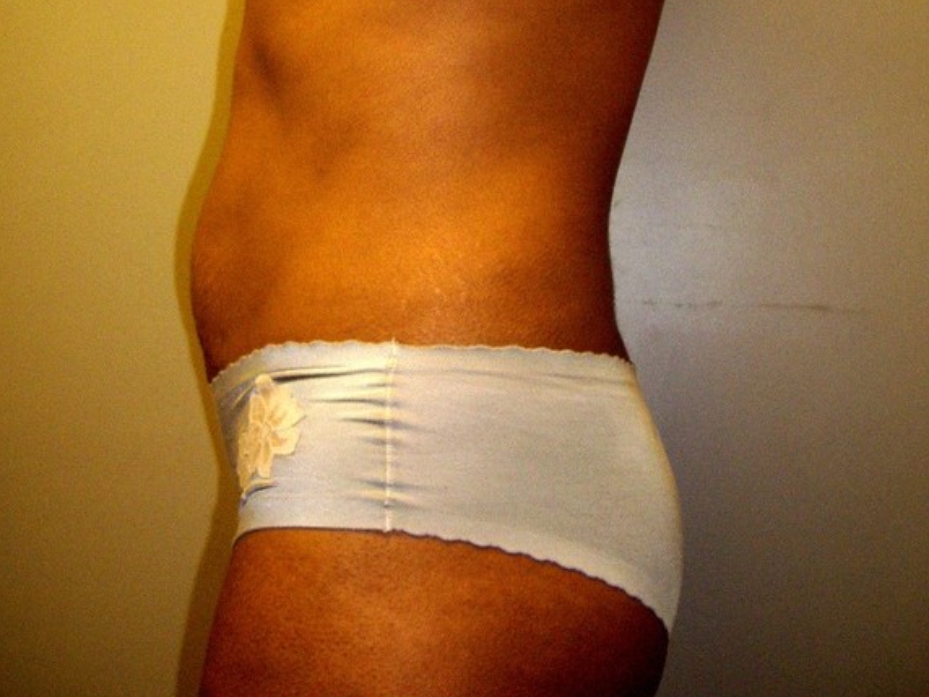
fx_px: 1369
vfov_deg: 28.0
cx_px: 463
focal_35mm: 51
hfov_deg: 37.5
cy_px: 138
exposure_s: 1/40
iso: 400
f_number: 2.8
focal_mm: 7.9
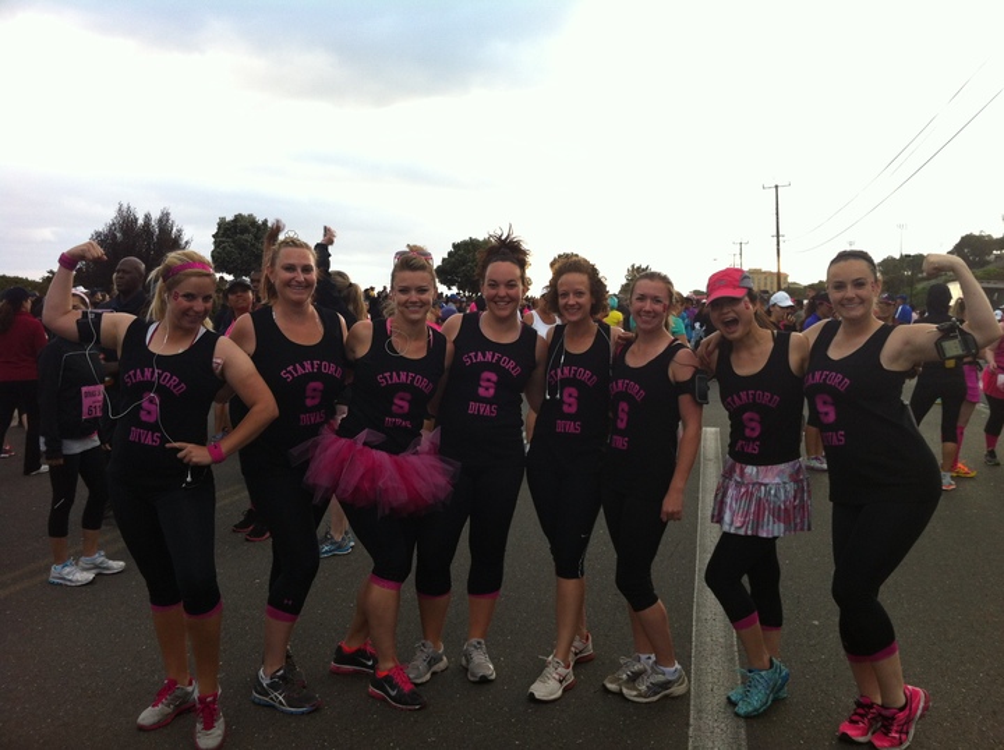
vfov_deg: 40.6
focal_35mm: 35
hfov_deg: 52.7
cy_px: 375
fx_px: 1014
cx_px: 502
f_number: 2.8
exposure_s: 1/60
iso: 80
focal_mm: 3.85
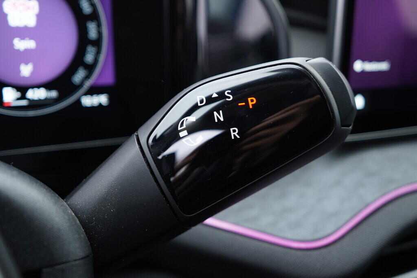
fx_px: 417
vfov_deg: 36.9
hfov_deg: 53.1
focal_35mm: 36
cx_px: 208
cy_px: 139
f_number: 2.8
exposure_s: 1/40
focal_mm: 24
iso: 250
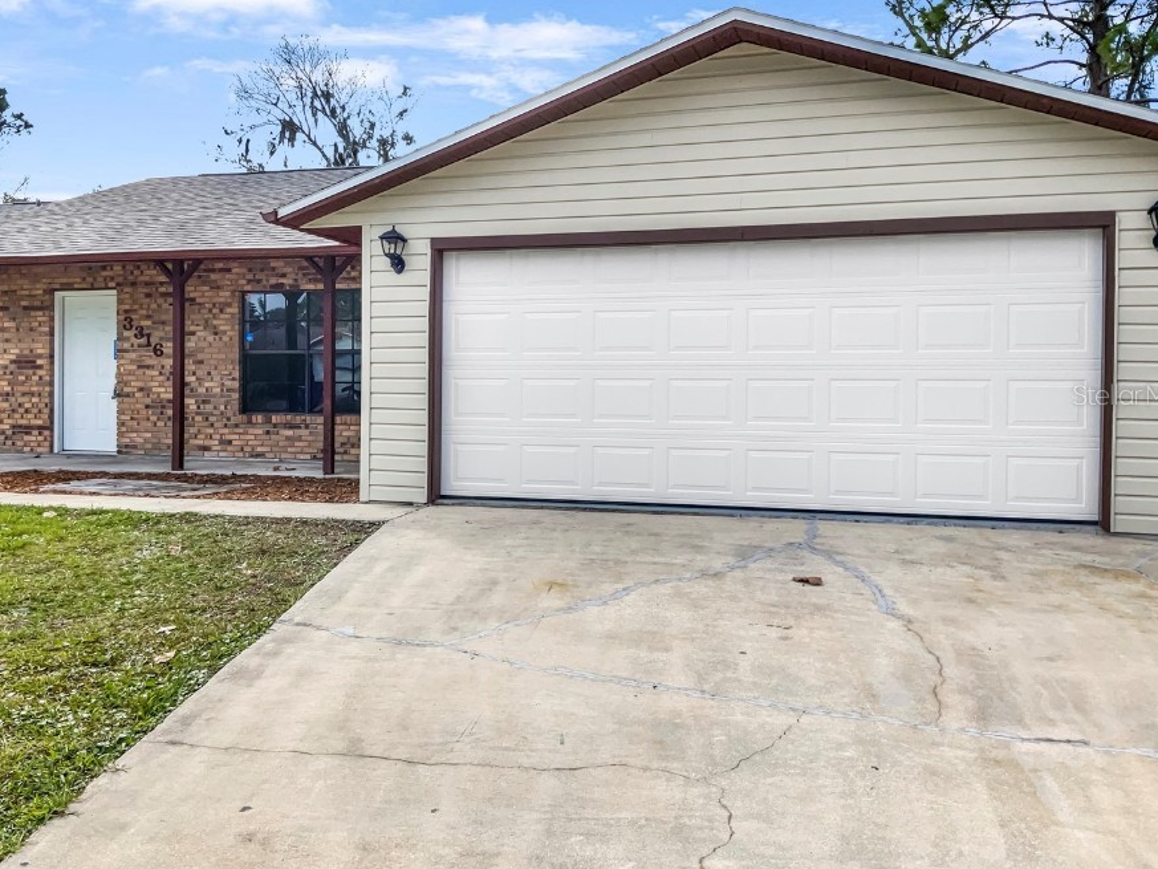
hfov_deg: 53.8
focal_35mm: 34
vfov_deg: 41.8
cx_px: 519
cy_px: 394
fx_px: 1138
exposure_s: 1/2300
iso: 20
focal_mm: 3
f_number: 1.8
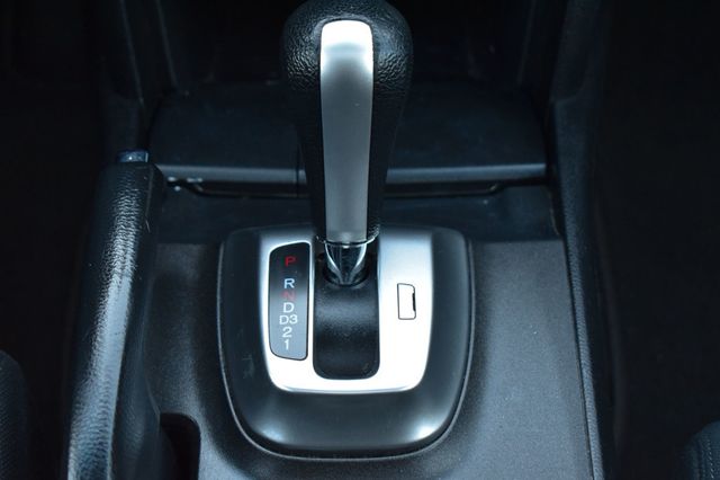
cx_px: 360
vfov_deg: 18.9
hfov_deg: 28.1
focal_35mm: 72
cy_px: 240
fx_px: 1439
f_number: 5.3
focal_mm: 48
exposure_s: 1/15
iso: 1600
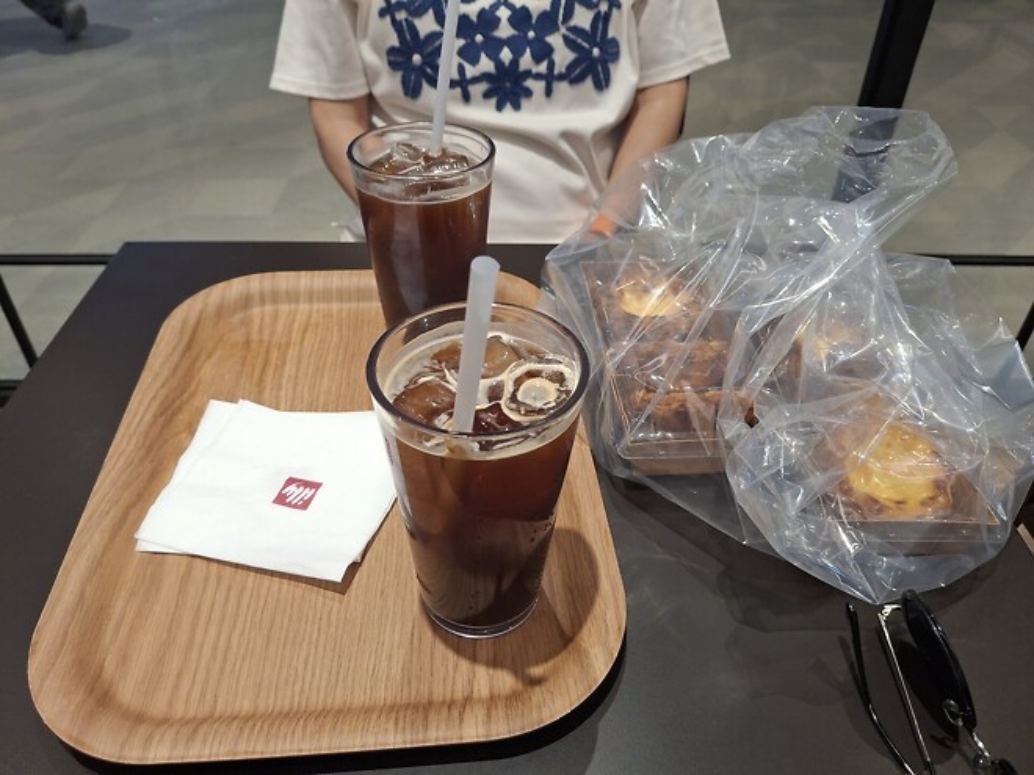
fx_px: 747
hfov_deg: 69.4
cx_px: 517
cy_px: 388
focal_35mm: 25
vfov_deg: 54.9
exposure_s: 1/120
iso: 100
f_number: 1.8
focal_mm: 4.69
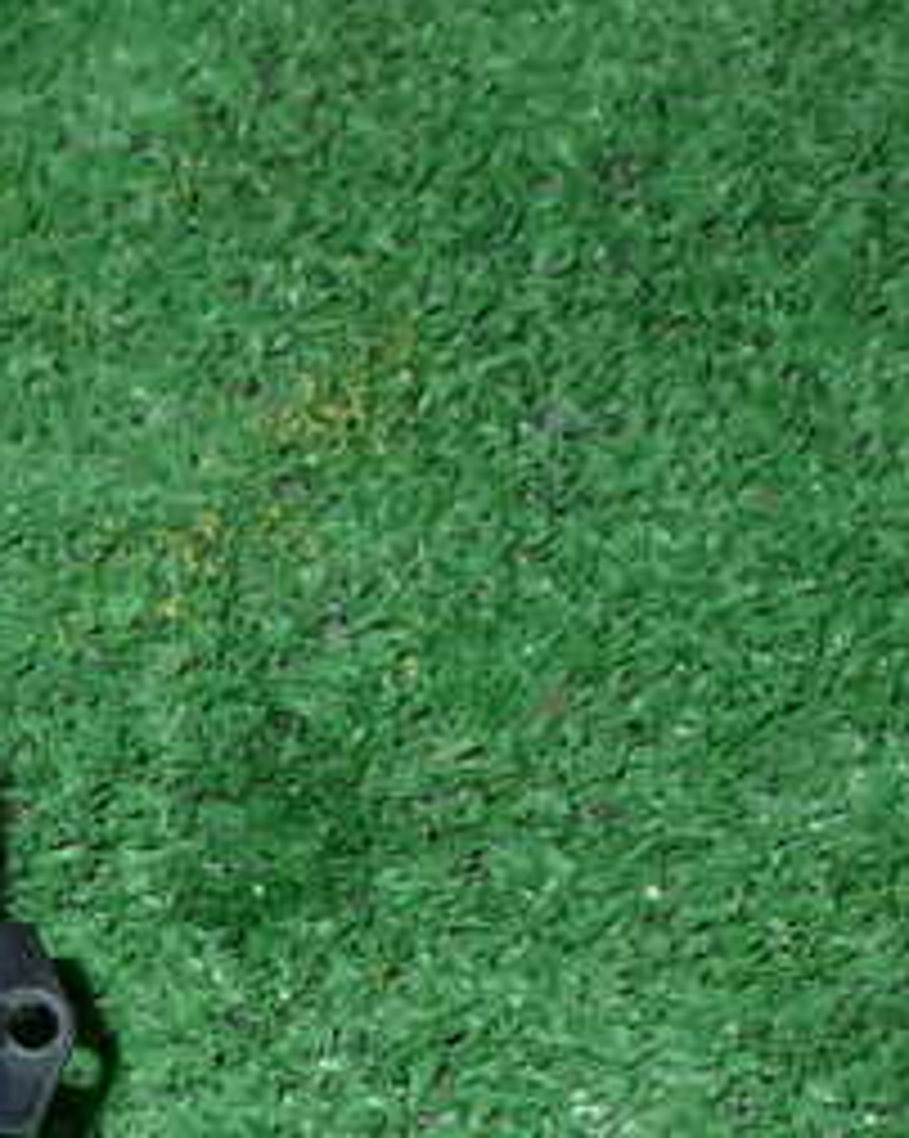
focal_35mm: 88
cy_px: 927
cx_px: -248
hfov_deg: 16.5
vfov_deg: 21.5
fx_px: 2963
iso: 320
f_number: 8
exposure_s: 1/40
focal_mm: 6.83
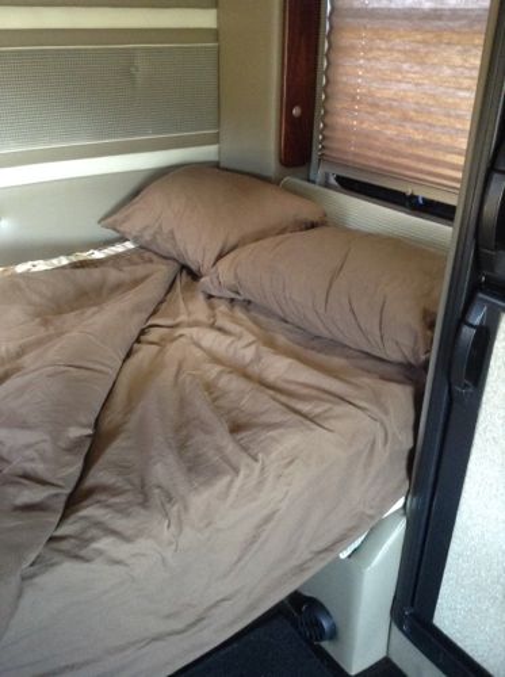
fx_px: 644
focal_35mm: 33
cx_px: 252
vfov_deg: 55.4
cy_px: 338
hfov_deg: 42.8
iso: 250
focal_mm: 3.3
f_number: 2.4
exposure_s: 1/20
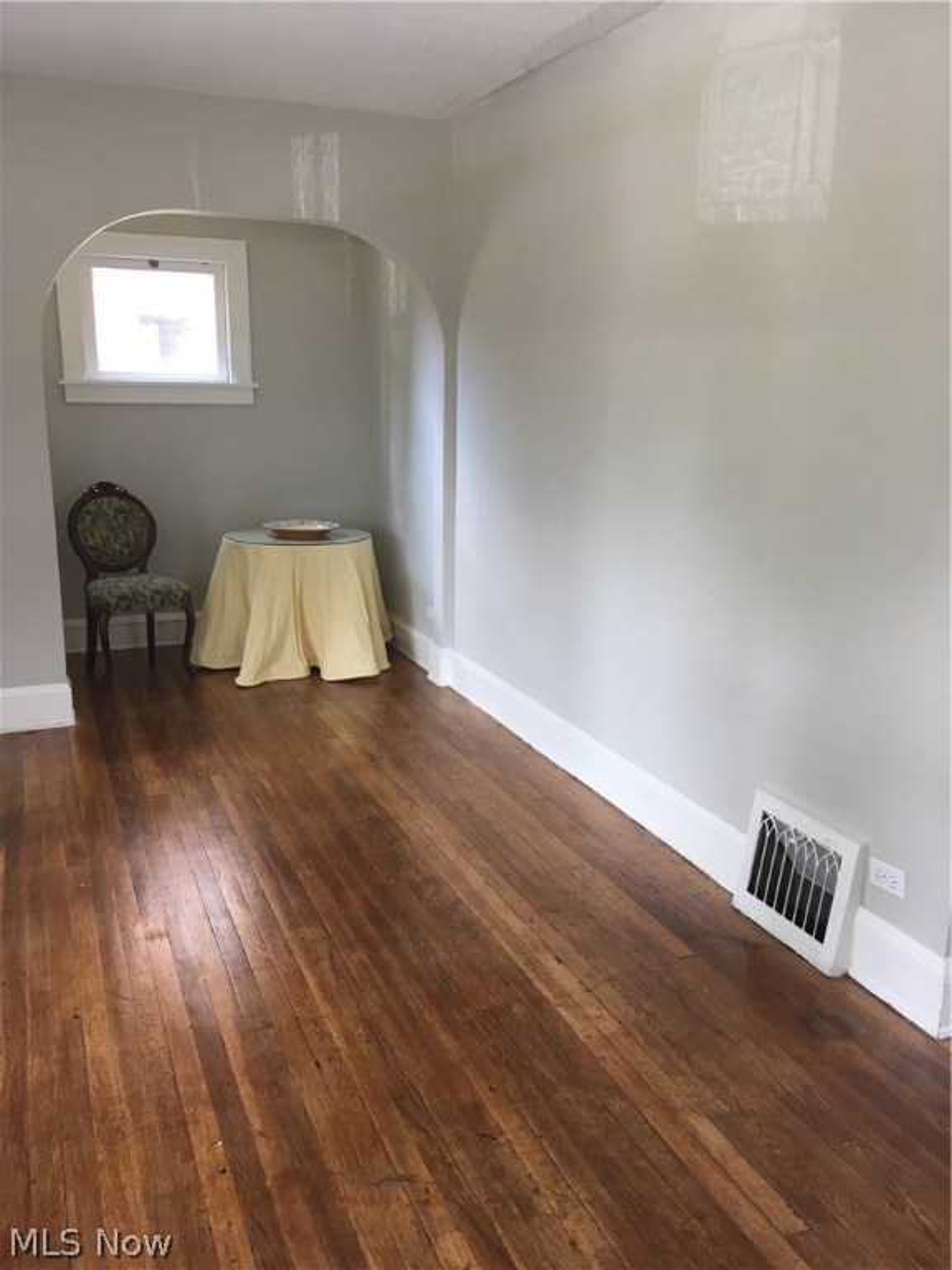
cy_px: 635
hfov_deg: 48.2
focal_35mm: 29
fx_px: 1063
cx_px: 476
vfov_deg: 61.7
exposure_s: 1/30
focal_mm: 4.15
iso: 50
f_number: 2.2
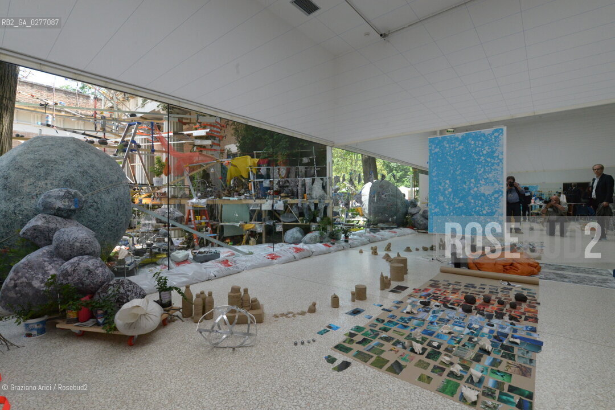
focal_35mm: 17
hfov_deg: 93.3
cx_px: 308
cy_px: 205
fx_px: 290
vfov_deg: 70.4
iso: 3200
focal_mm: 17
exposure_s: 1/500
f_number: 11
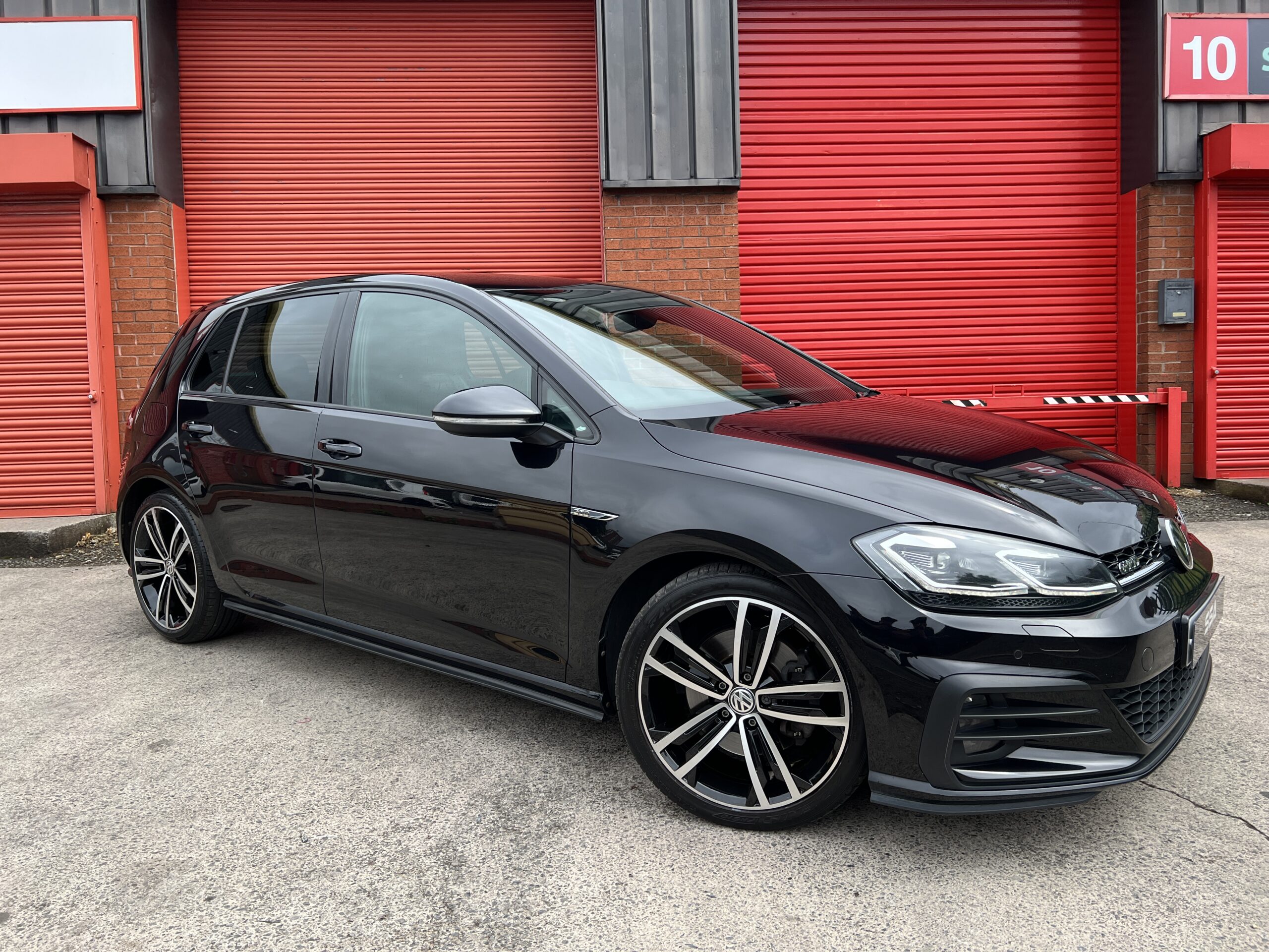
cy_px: 476
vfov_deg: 53.1
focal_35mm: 26
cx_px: 634
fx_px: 953
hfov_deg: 67.3
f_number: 1.5
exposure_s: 1/1344
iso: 50
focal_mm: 5.7
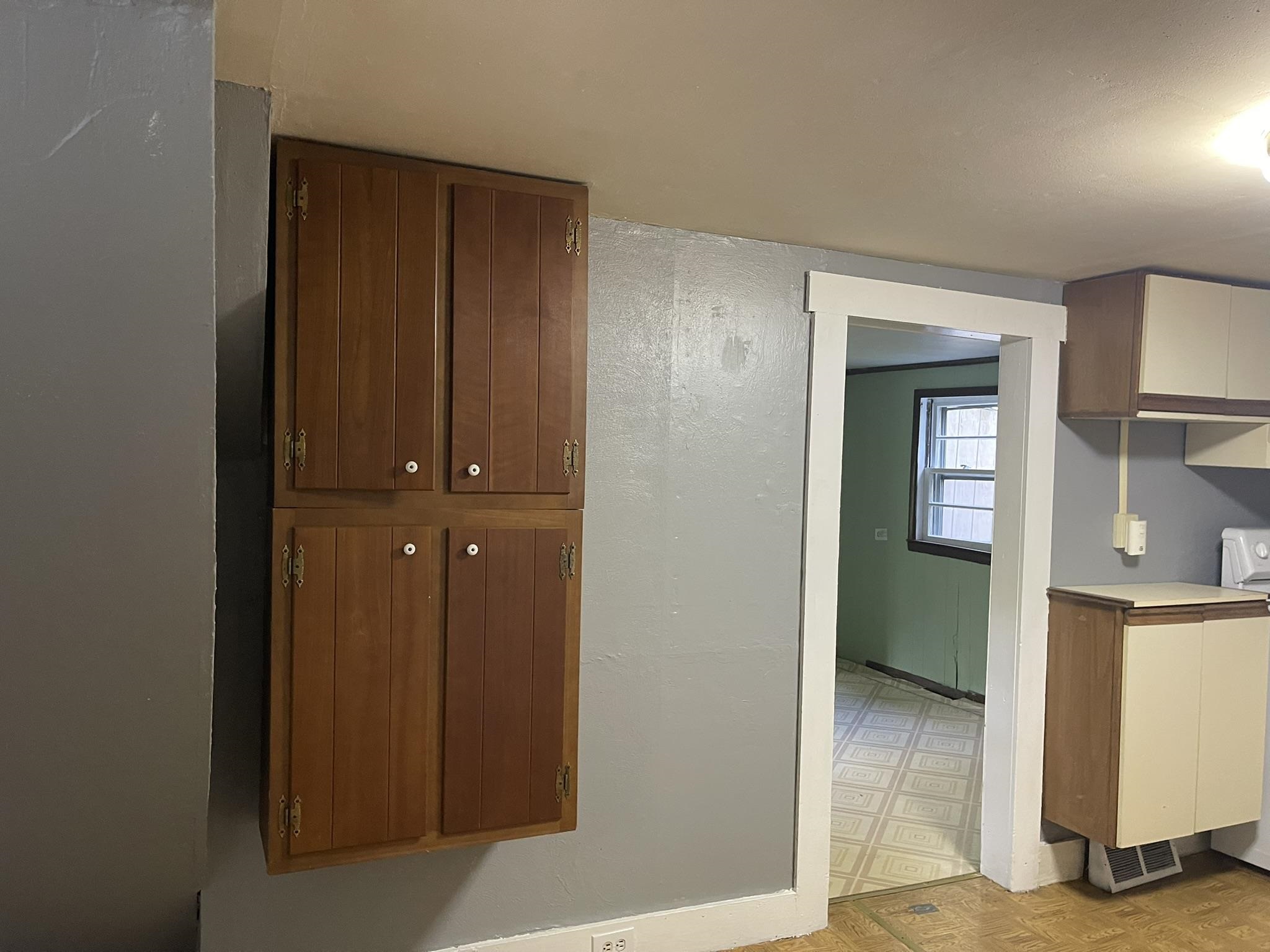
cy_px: 476
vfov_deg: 54.9
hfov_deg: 69.4
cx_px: 635
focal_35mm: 25
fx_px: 917
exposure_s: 1/60
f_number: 1.6
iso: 400
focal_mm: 5.1
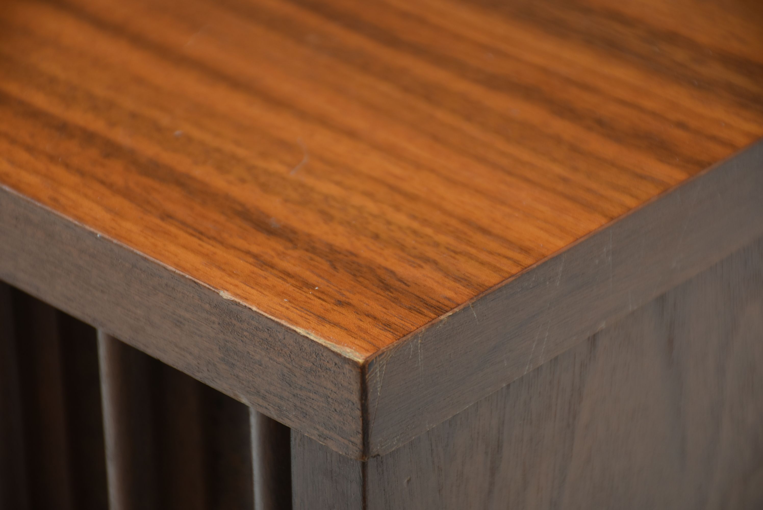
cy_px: 255
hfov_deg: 9.8
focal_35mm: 210
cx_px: 382
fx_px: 4454
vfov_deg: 6.6
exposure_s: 1/125
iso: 200
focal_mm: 140
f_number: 7.1
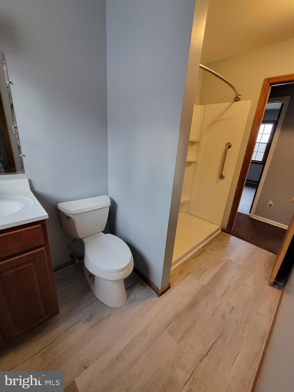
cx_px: 147
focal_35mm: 13
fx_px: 147
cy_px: 196
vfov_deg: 106.2
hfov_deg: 89.9
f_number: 2.2
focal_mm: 2.2
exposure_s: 1/60
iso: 320
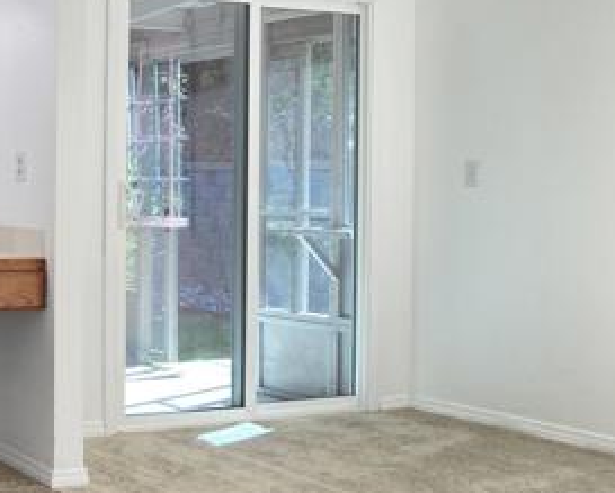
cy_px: 203
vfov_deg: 23.9
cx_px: -72
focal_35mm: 64
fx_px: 1166
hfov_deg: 27.0
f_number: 1.8
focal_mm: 3.99
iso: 64
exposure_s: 1/120
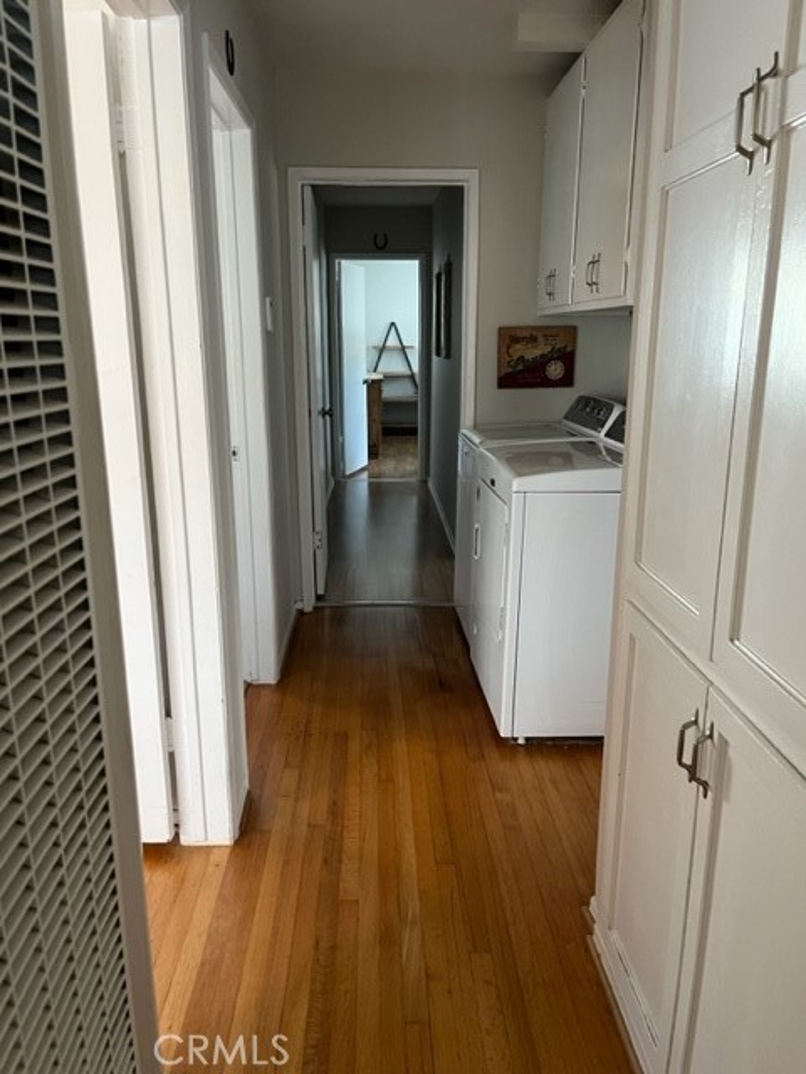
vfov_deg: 67.3
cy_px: 537
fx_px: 807
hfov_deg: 53.1
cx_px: 403
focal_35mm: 26
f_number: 1.6
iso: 200
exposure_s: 1/60
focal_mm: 5.1
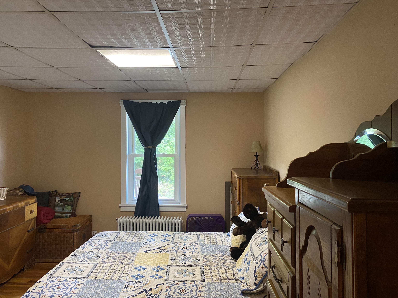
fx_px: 299
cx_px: 199
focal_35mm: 26
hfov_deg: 67.3
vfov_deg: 53.1
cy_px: 149
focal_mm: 4.25
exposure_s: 1/30
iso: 500
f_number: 1.8
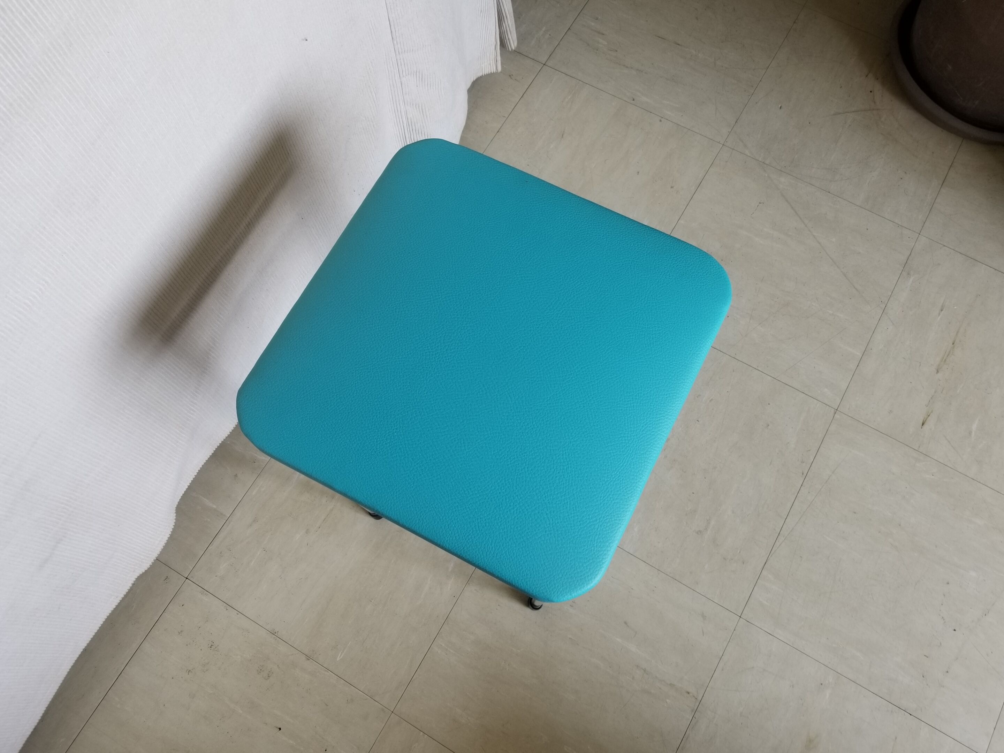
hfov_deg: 67.3
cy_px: 376
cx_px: 502
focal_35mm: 26
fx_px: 754
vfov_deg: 53.1
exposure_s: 1/62
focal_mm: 4.25
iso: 50
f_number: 1.7
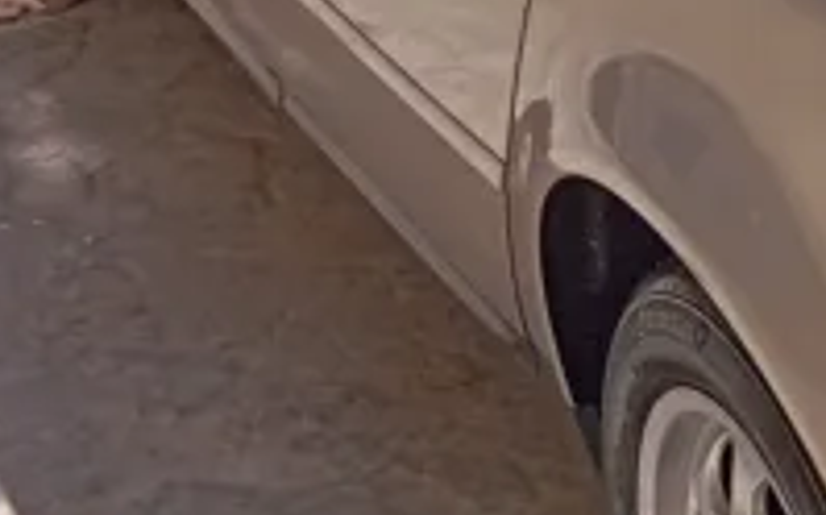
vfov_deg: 9.1
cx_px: 1552
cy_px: 96
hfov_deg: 13.0
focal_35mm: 143
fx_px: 3216
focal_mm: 4.22
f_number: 1.8
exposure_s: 1/720
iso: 56
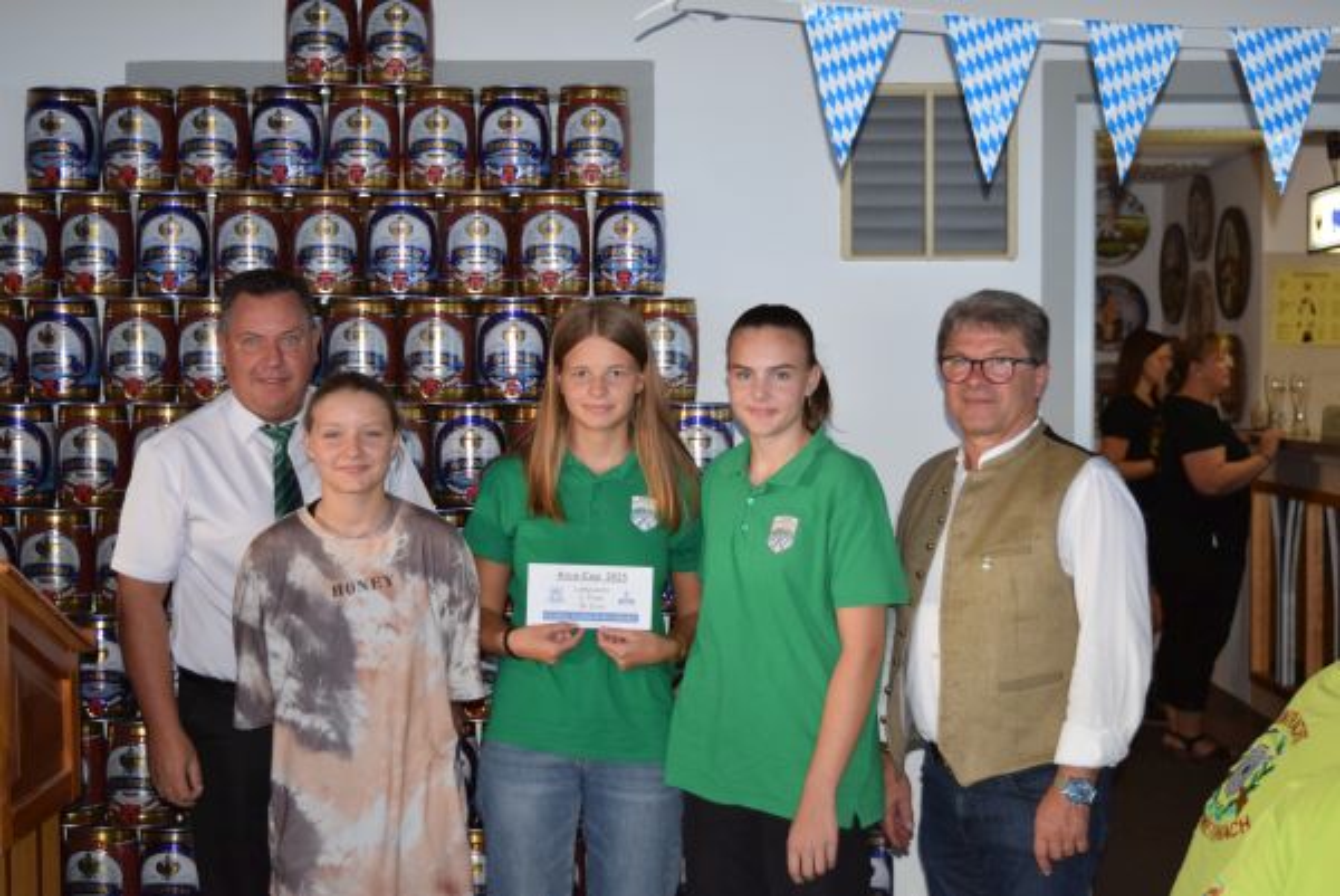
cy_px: 448
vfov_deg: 23.8
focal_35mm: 57
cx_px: 670
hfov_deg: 35.0
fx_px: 2123
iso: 1100
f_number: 4.8
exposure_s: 1/60
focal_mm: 38
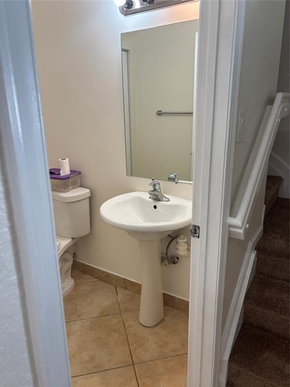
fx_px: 290
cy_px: 194
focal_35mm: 26
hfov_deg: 53.1
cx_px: 145
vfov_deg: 67.3
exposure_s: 1/120
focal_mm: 5.96
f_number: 1.6
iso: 100
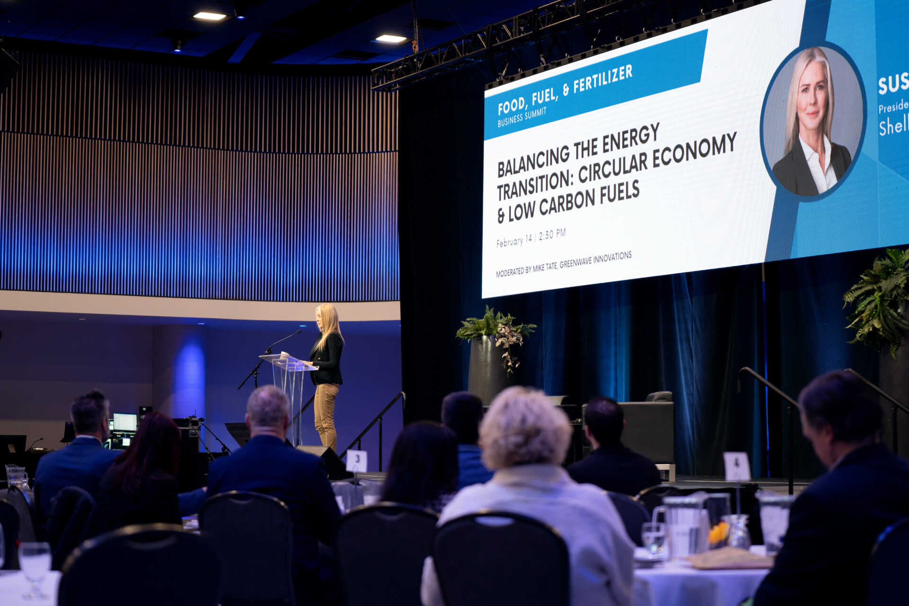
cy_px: 303
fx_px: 1767
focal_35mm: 70
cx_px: 454
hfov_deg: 28.8
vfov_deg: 19.5
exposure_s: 1/100
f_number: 2.8
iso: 800
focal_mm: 70
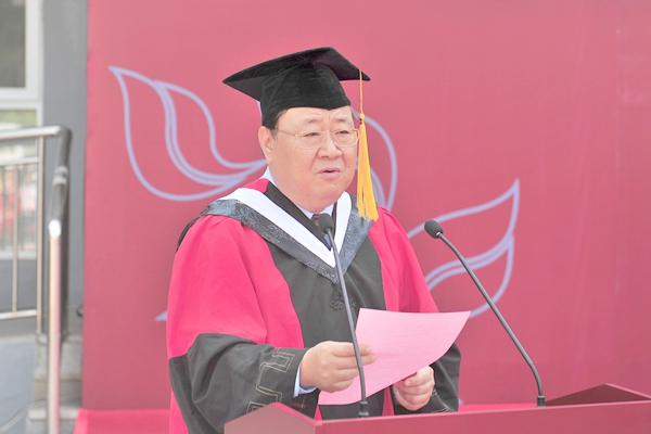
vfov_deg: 19.5
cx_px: 326
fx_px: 1266
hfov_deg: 28.8
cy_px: 217
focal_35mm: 70
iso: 100
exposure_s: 1/320
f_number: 4
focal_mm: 70
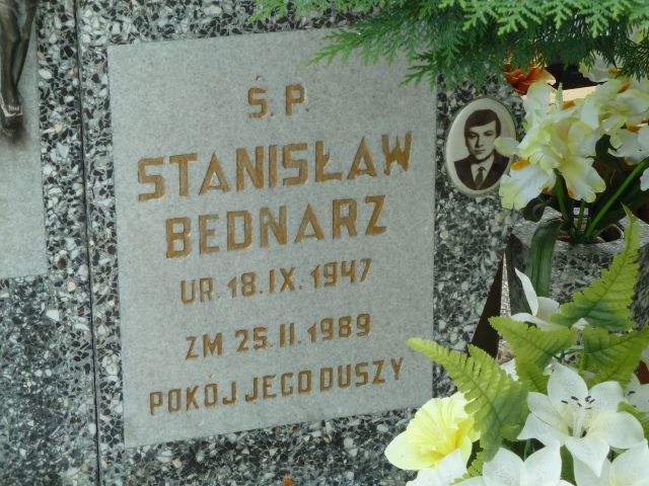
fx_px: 1950
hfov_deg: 18.9
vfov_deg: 14.2
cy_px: 243
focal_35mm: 104
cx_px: 324
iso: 80
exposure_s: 1/50
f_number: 4.3
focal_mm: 17
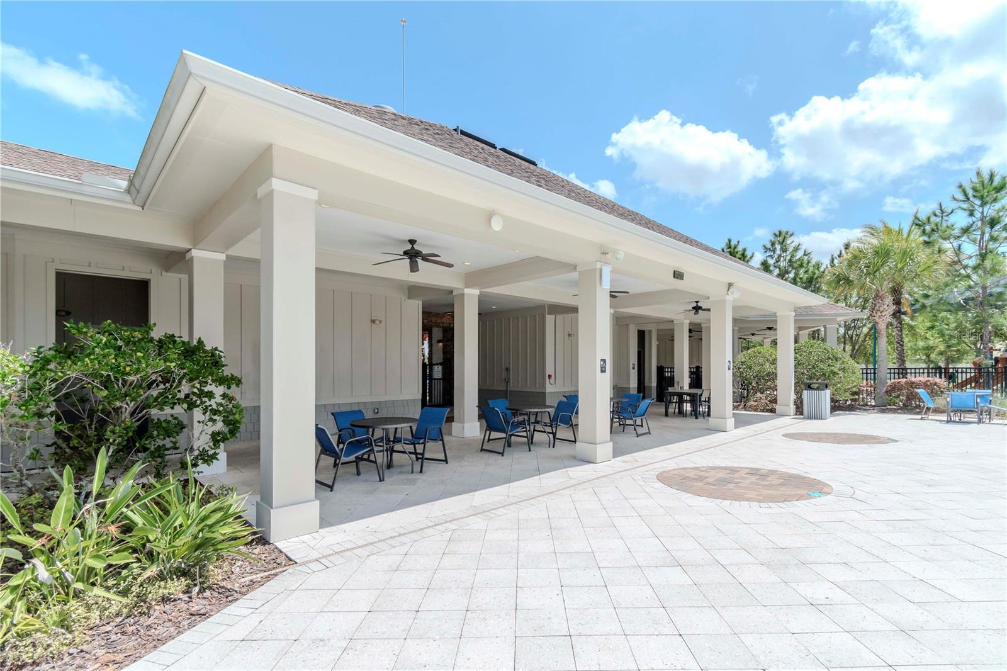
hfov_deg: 100.4
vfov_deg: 77.3
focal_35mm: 15
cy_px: 336
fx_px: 419
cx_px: 504
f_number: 7.1
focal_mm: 10
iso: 500
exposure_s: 1/1000
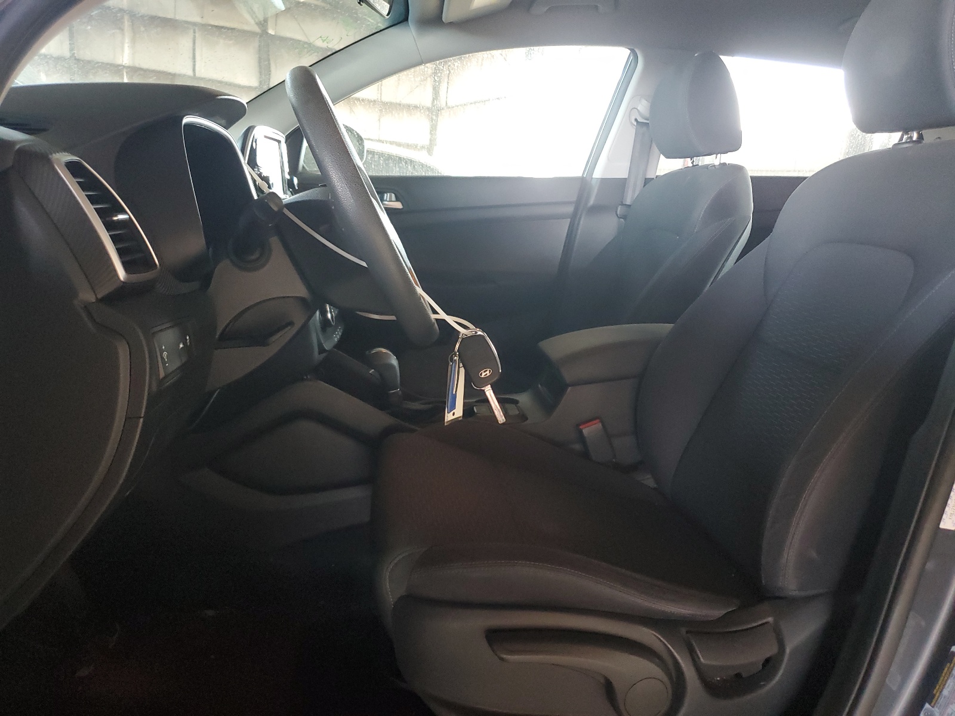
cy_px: 358
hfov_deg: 67.3
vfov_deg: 53.1
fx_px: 717
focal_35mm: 26
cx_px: 478
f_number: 1.5
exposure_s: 1/60.2
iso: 338
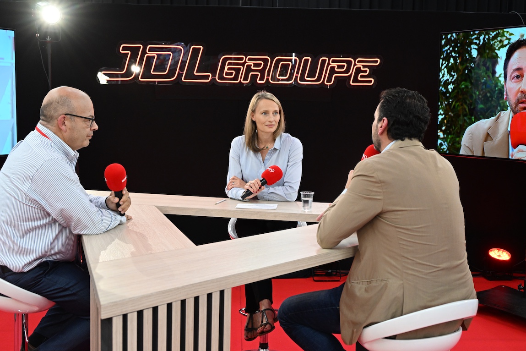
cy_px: 178
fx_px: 687
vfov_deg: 28.6
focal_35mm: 47
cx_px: 249
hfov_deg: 41.9
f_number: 4.8
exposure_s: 1/125
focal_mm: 36
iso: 2200
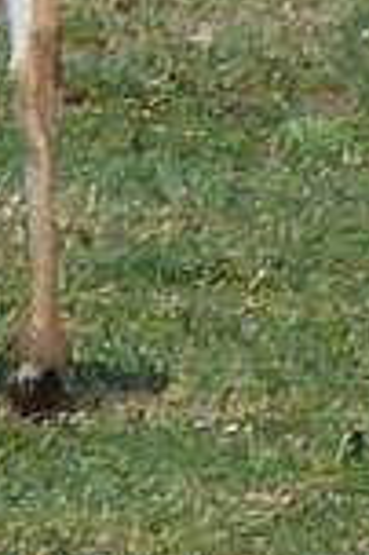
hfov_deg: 0.2
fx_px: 129528
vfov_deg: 0.2
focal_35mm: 8406
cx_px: -1337
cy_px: -296
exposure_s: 1/400
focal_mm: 108
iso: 80
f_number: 5.6
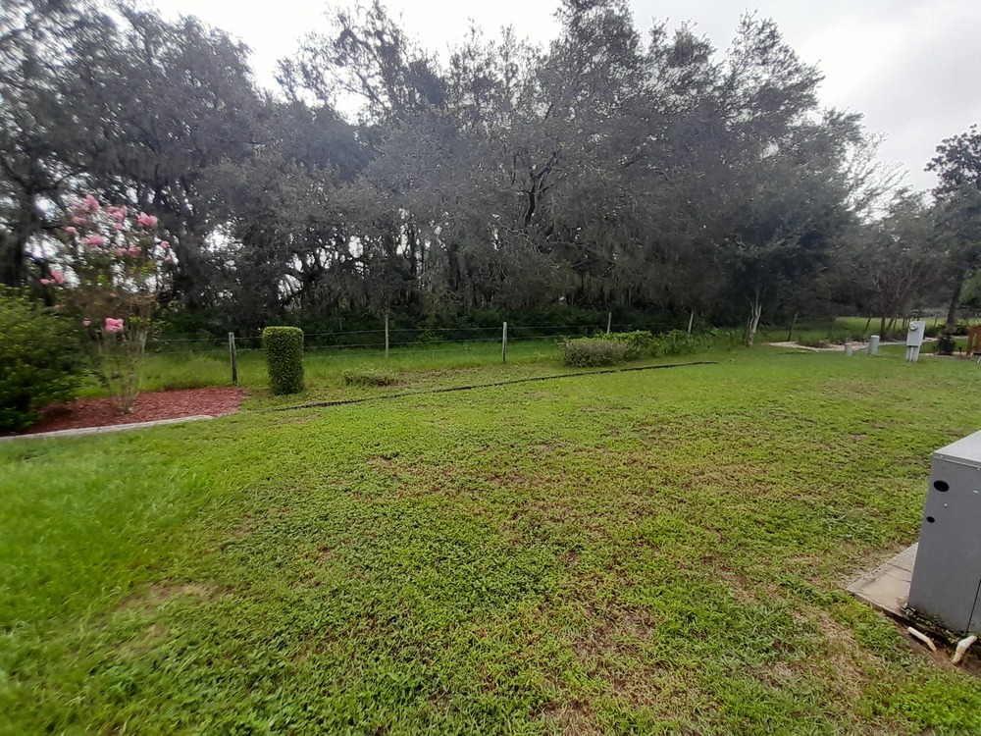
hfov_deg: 106.2
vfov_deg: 89.9
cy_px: 368
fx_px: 368
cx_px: 490
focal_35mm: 13
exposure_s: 1/350
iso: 40
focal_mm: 1.13
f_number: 2.2
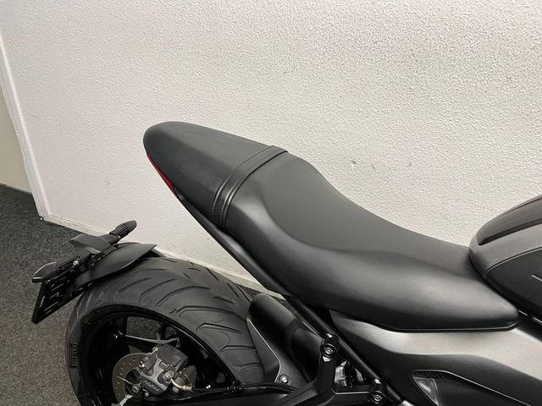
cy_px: 203
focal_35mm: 26
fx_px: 407
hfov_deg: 67.3
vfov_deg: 53.1
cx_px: 271
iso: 80
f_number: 1.6
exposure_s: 1/50
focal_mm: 5.1
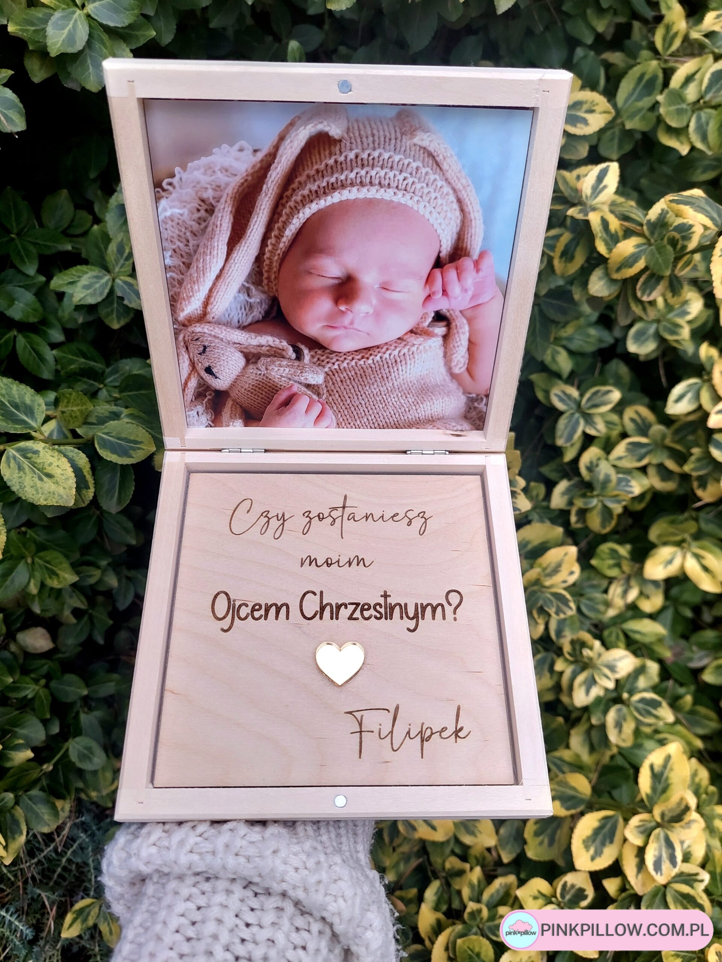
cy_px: 481
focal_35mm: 25
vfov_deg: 69.4
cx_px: 361
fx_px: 695
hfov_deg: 54.9
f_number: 1.8
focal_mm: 5.23
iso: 50
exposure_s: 1/100
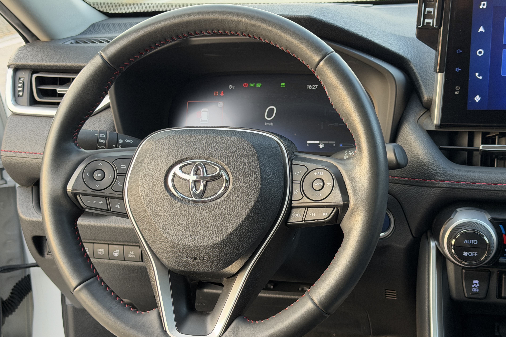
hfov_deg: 37.5
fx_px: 745
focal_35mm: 53
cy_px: 186
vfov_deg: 25.5
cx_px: 264
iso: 100
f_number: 1.78
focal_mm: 6.76
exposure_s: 1/80
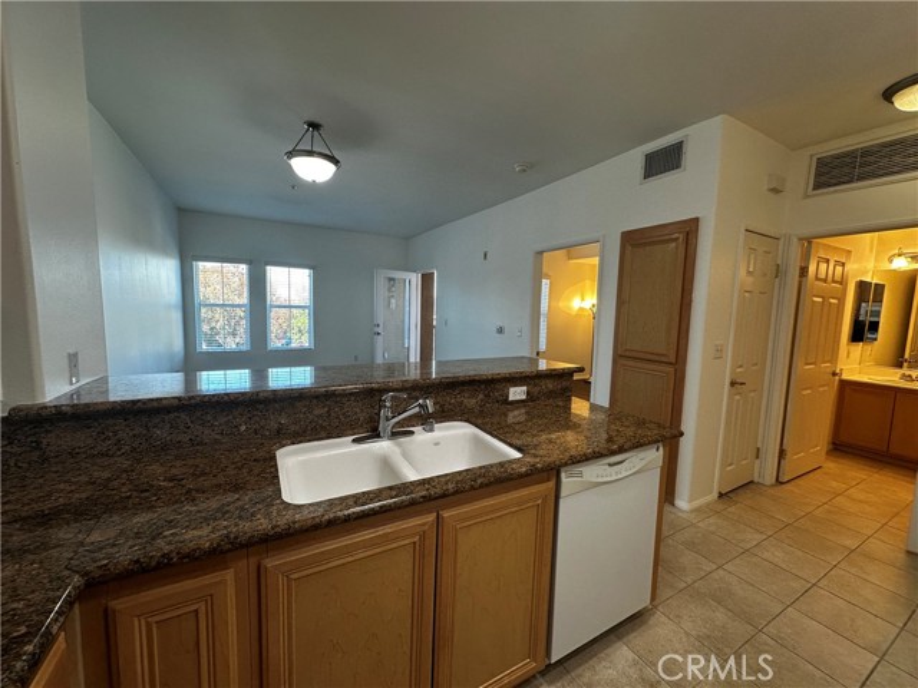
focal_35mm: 14
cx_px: 459
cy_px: 344
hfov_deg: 102.1
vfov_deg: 85.7
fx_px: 371
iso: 100
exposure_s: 1/120
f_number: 2.2
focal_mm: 2.22
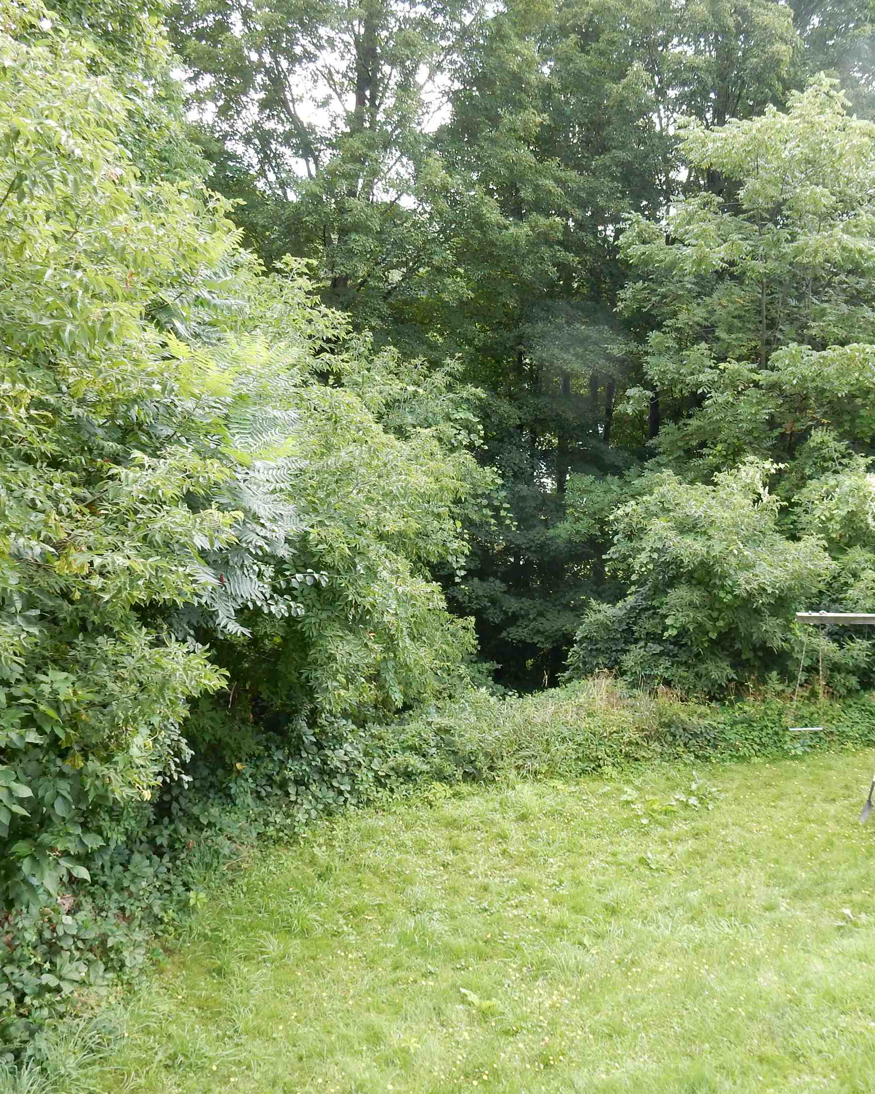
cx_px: 627
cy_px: 540
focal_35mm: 33
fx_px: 1068
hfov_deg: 43.5
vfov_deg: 54.2
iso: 125
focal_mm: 4.5
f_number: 3.7
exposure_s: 1/100
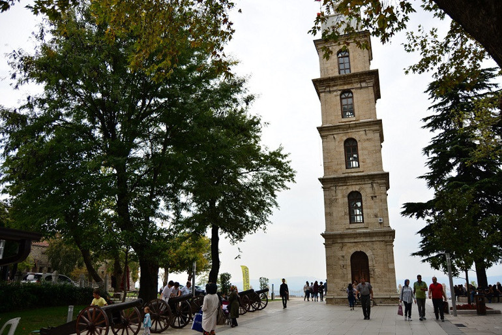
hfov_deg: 67.4
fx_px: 376
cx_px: 251
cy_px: 168
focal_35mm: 27
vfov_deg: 47.9
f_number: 3.5
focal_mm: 18
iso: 160
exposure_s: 1/500
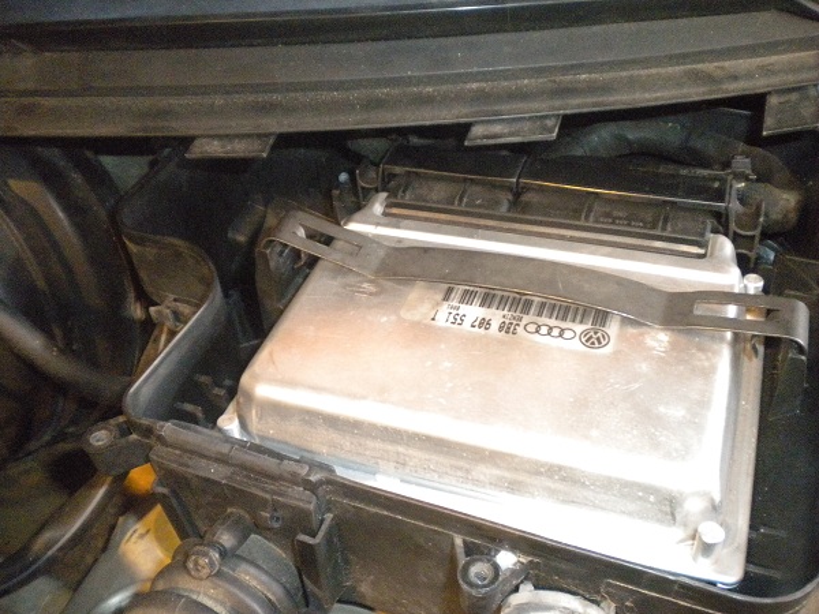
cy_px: 307
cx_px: 410
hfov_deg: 52.6
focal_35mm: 35
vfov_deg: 40.7
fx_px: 828
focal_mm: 6.3
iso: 800
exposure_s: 1/61.2
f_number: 3.1
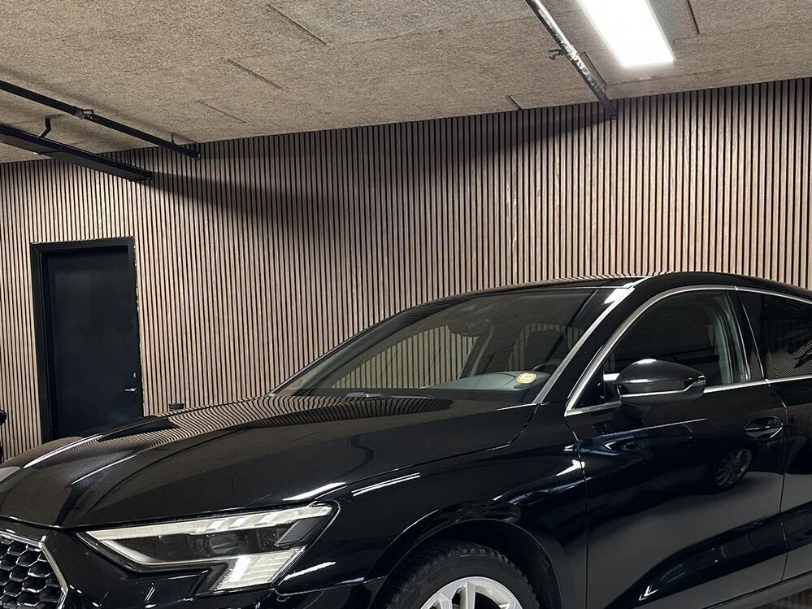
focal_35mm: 41
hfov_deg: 45.7
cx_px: 453
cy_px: 482
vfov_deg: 34.1
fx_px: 962
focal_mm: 6.86
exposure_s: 1/50
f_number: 1.78
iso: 400
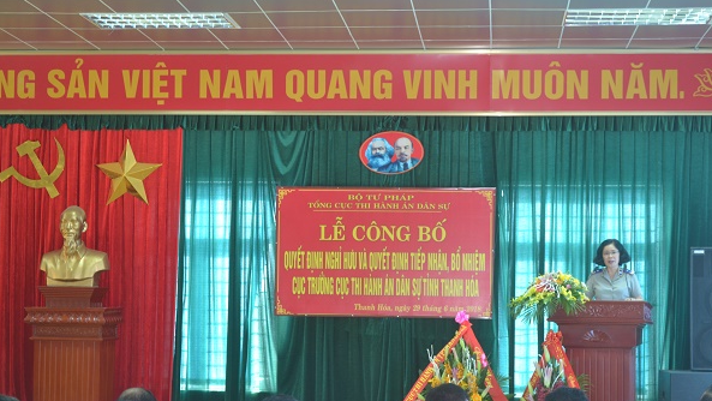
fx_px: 1351
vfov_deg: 16.9
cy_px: 237
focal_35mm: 72
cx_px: 358
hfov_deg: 29.5
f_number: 5.3
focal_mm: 45
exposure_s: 1/15
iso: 640
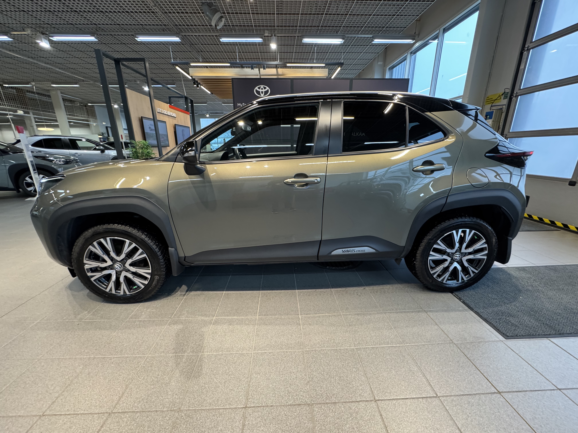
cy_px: 216
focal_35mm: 14
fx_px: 234
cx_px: 289
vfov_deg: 85.7
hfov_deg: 102.1
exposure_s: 1/100
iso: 250
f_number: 2.2
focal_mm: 2.22
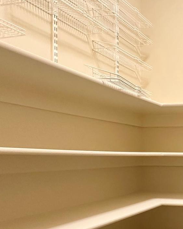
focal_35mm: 40
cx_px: 250
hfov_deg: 28.8
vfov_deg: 44.9
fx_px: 271
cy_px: 159
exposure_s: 1/120
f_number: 2.2
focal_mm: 2.22
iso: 200
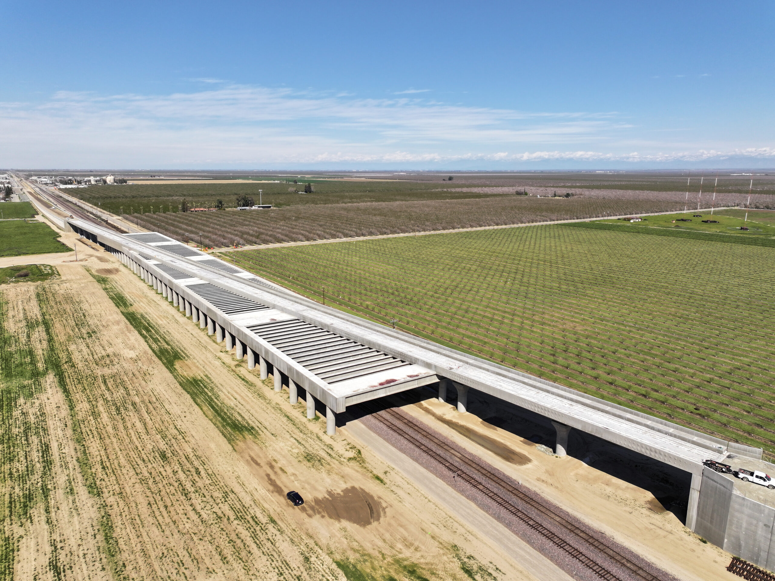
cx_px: 388
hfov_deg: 71.6
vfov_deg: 56.8
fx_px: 537
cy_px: 290
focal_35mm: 24
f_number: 2.8
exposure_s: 1/2500
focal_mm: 12.29
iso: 100
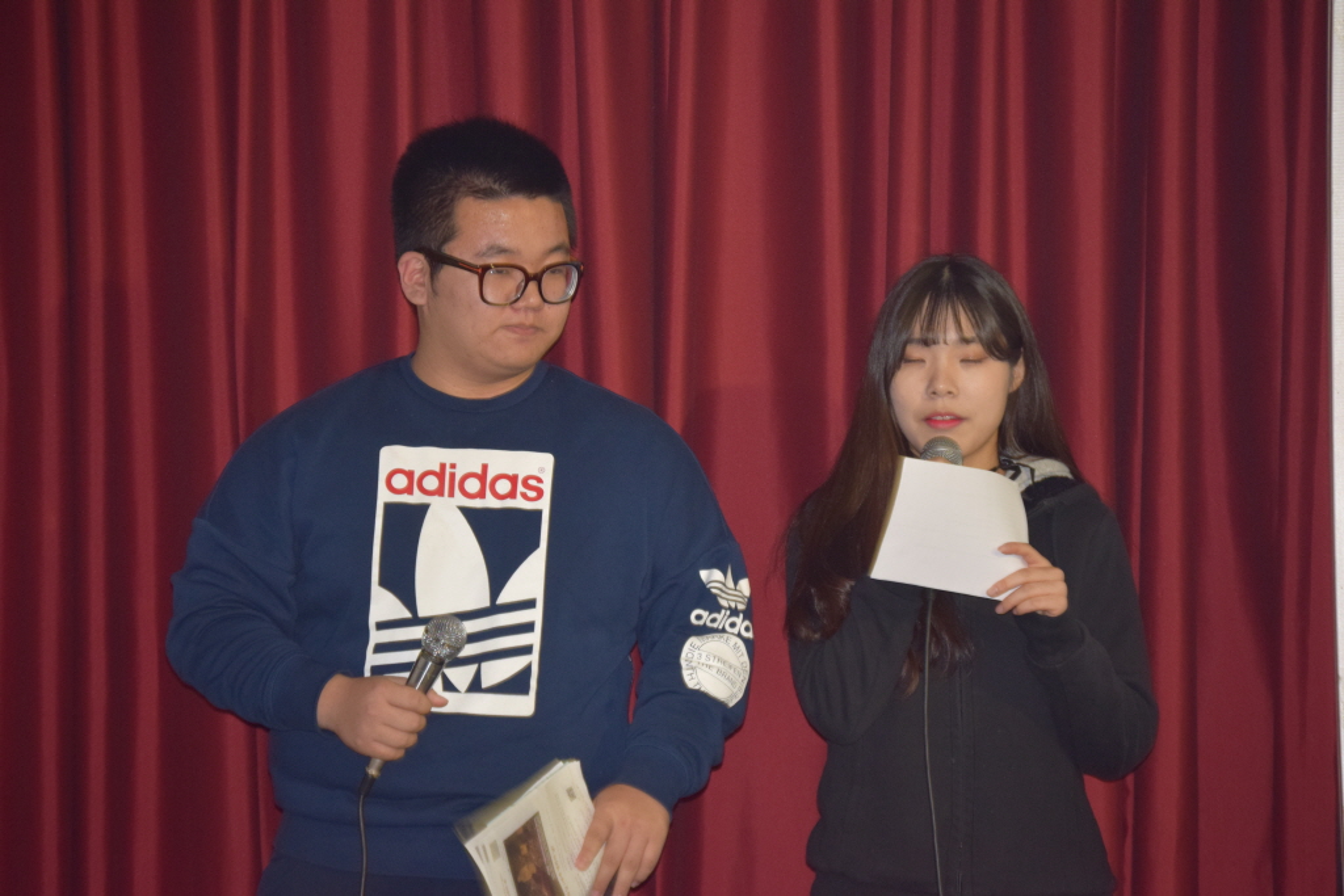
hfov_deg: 10.5
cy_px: 448
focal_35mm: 195
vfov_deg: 7.0
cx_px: 672
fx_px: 7281
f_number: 5
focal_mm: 130
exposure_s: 1/60
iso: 800
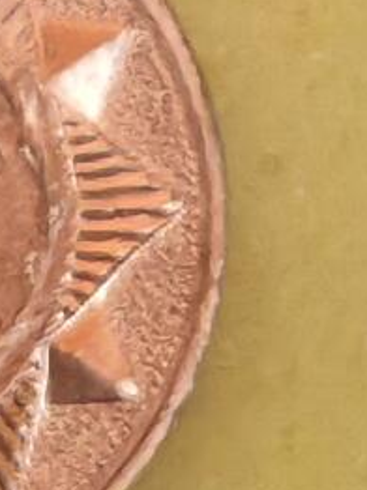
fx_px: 6626
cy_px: -690
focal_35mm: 468
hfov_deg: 3.2
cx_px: -127
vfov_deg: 4.2
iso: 800
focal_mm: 5.52
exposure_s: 1/33
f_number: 1.95
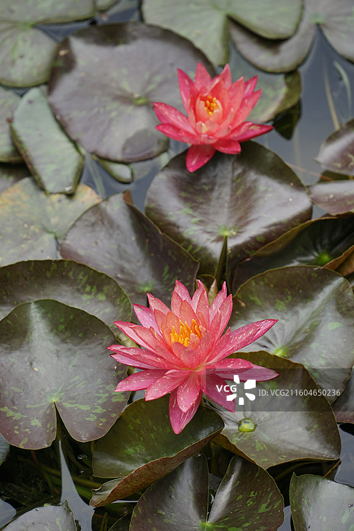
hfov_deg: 6.9
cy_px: 266
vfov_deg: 10.3
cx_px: 177
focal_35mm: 200
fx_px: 2951
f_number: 5.6
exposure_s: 1/320
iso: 125
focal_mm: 200
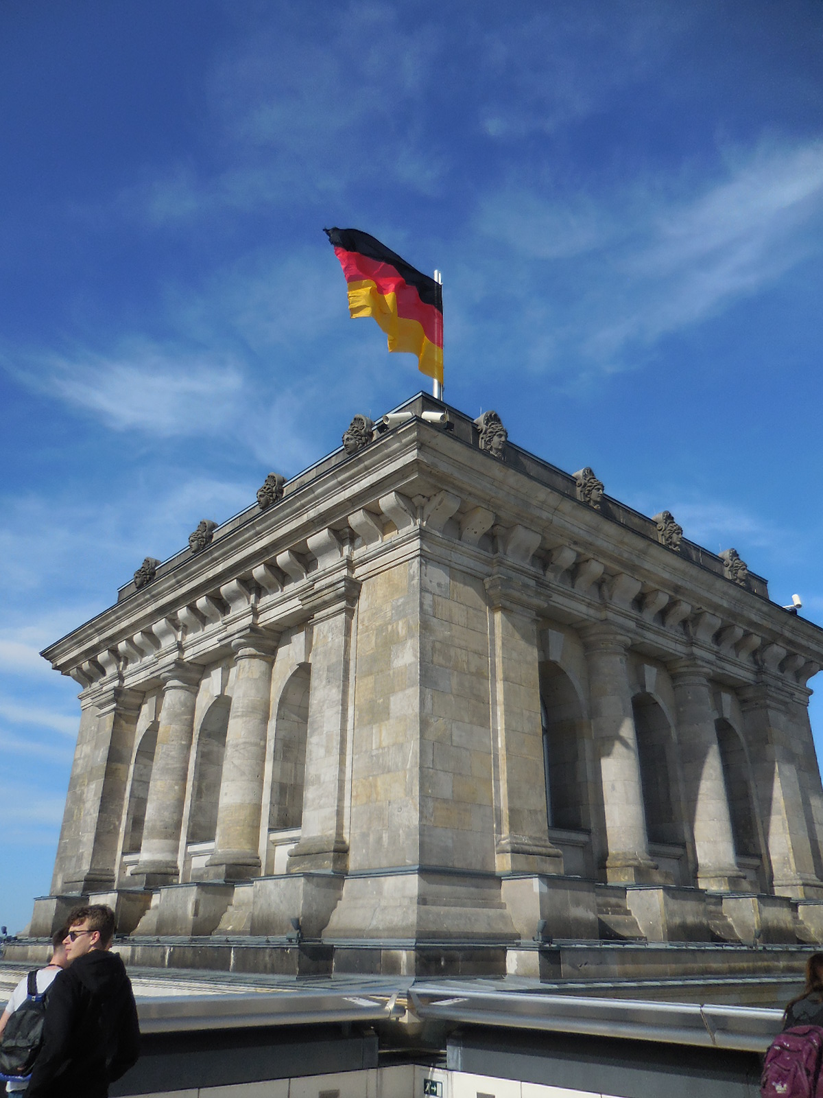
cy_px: 549
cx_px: 412
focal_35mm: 25
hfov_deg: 54.9
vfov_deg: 69.4
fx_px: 793
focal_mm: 4.5
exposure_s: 1/640
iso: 125
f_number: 6.6
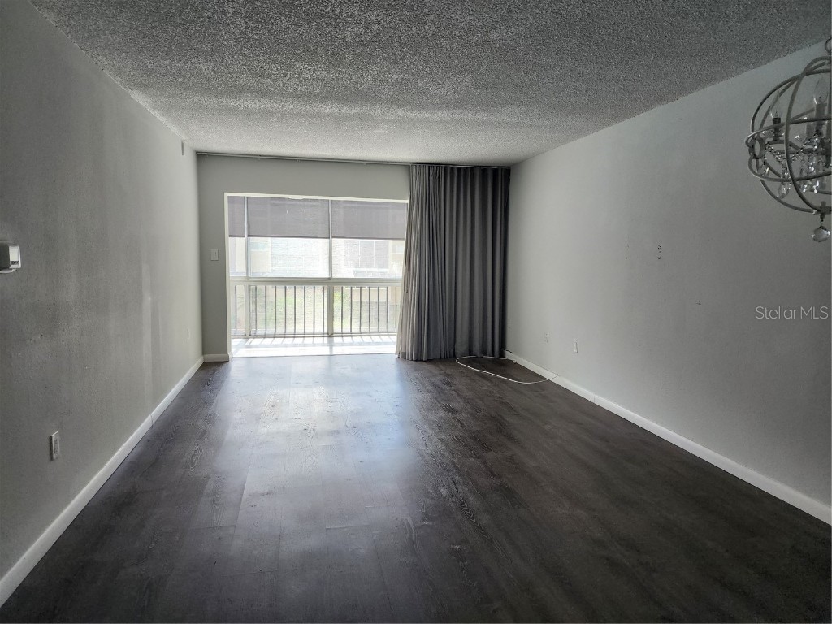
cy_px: 312
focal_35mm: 23
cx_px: 416
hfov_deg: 73.9
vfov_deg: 58.9
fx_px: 553
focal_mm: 6.4
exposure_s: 1/180
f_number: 1.8
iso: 200
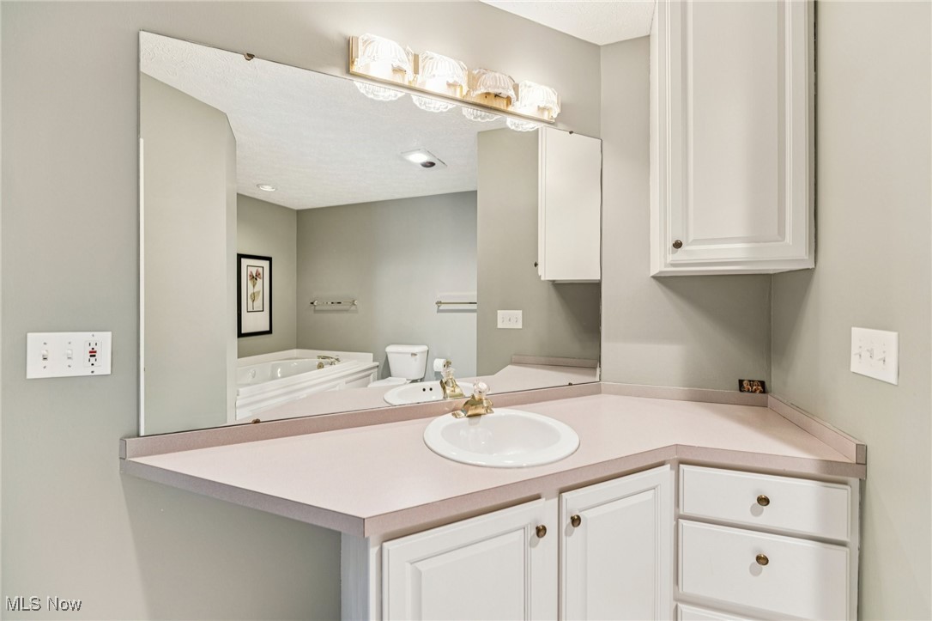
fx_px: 362
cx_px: 466
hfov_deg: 104.3
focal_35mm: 14
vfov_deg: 81.2
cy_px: 310
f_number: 3.2
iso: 200
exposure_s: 1/30
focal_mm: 14
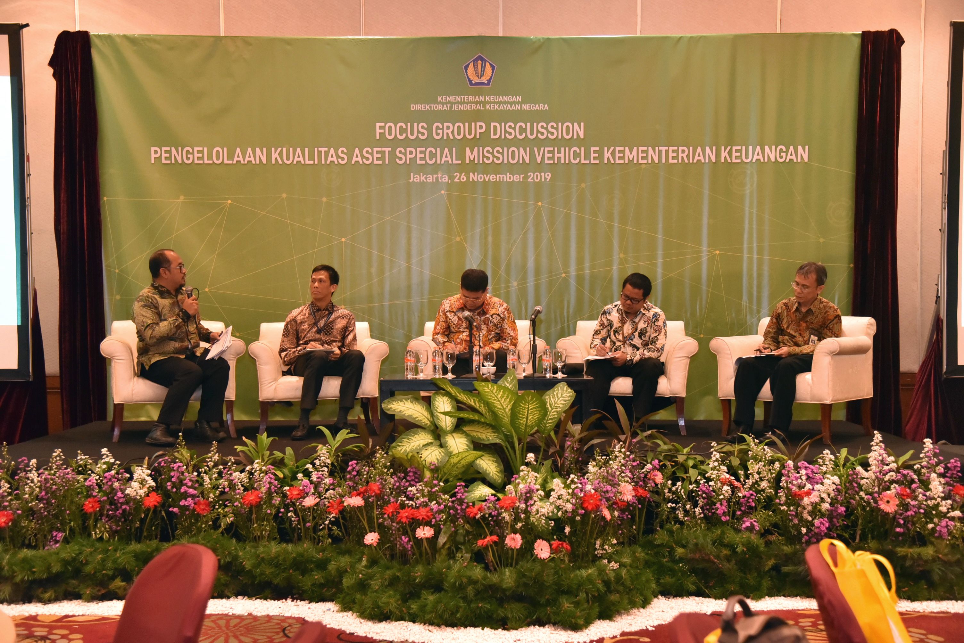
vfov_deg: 30.5
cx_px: 482
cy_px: 322
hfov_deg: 44.5
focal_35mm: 44
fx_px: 1179
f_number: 4
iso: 3200
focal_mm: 44
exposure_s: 1/125
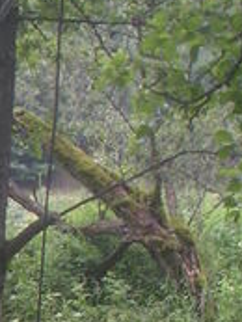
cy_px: 508
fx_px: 1639
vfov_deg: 10.7
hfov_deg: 8.0
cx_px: -264
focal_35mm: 176
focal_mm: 6
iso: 50
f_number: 2.8
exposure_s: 1/45
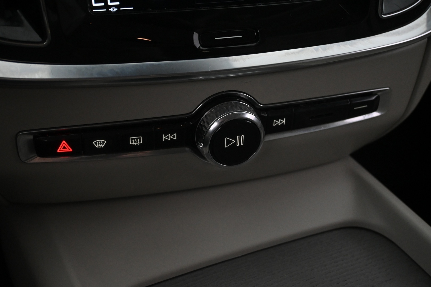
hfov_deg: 43.0
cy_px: 144
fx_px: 548
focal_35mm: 46
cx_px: 216
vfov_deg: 29.4
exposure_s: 1/50
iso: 2500
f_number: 4.8
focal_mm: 30.5
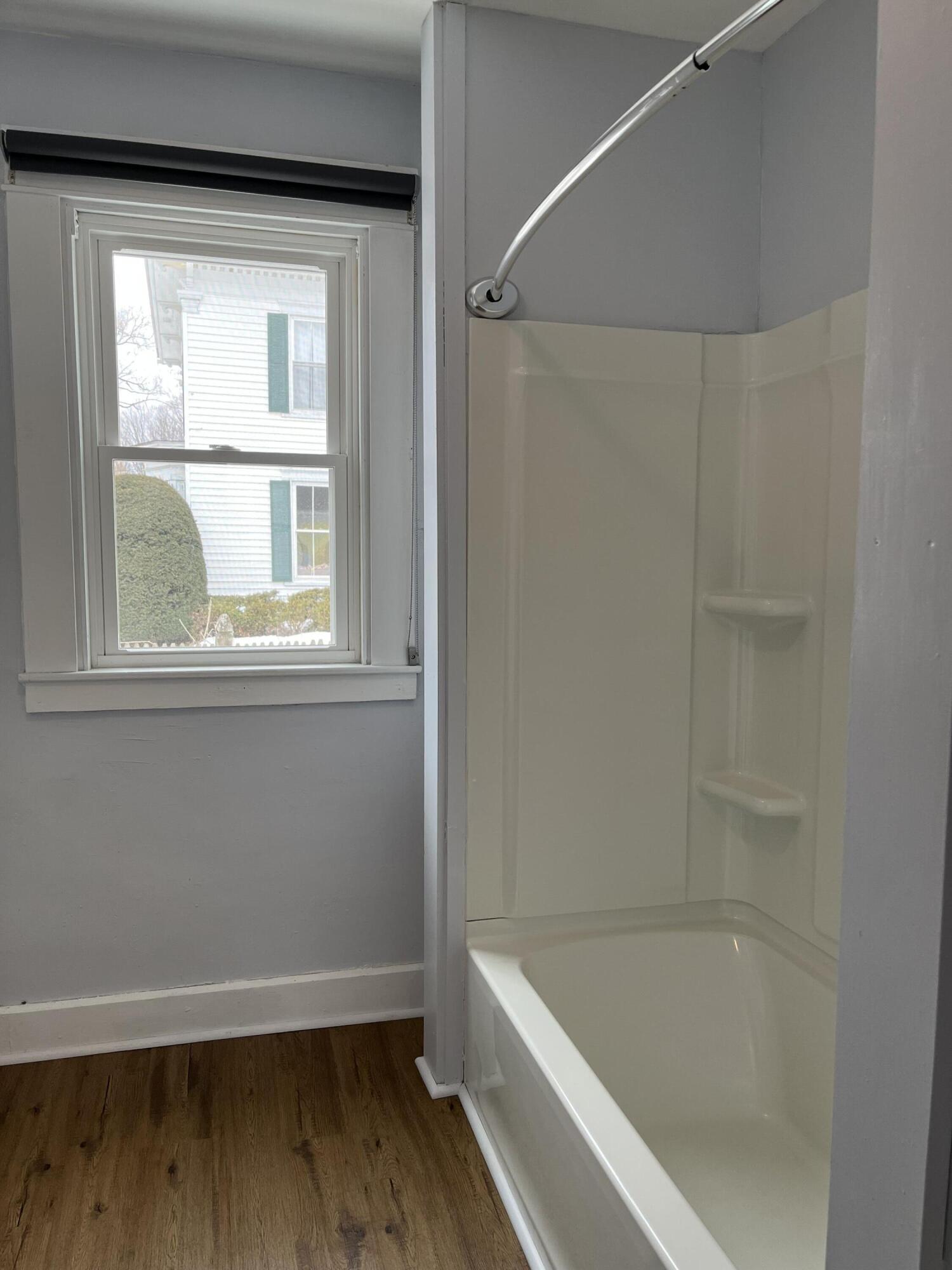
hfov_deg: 53.1
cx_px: 476
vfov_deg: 67.3
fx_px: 953
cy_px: 635
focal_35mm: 26
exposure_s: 1/120
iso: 80
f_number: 1.6
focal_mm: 5.1
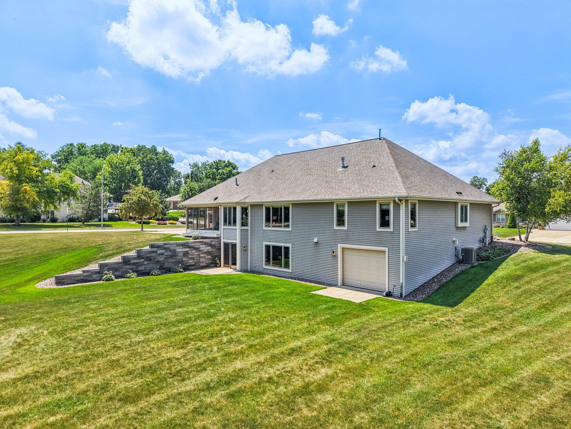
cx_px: 286
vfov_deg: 56.8
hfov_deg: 71.6
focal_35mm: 24
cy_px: 214
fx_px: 396
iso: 220
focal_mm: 8.67
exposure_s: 1/6000
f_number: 1.8
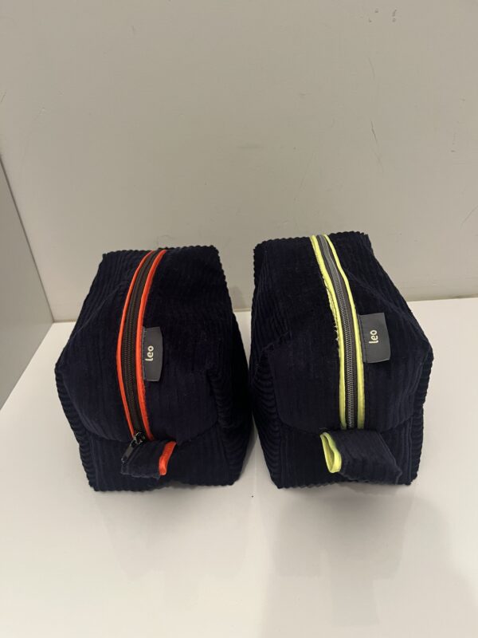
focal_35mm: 26
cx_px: 239
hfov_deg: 53.1
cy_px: 319
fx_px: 479
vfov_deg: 67.3
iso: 200
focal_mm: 5.1
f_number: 1.6
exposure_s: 1/50
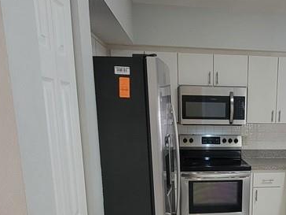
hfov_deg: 48.2
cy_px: 179
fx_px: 297
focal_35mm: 36
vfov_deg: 37.9
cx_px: 233
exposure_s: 1/60
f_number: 2.2
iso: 250
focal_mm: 2.2
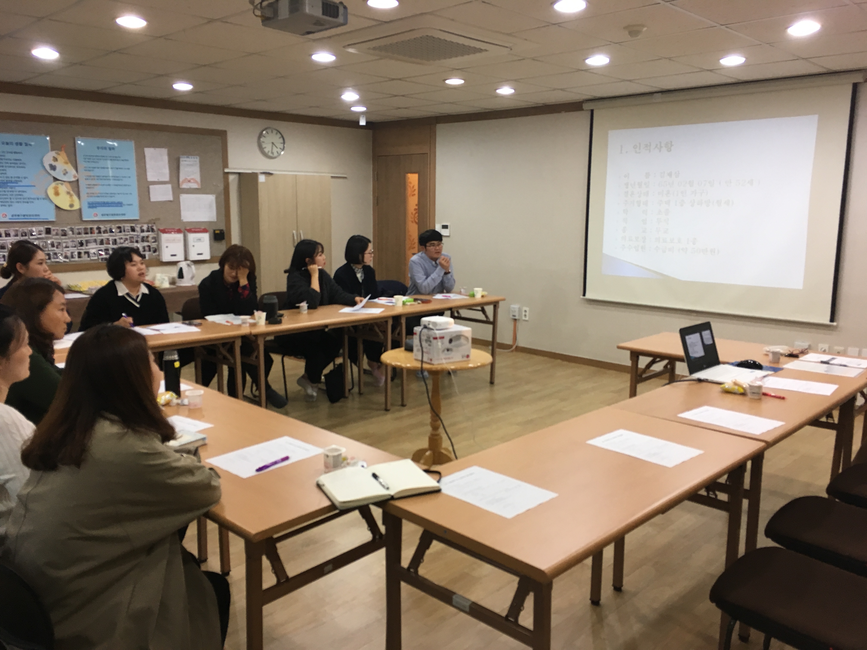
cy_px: 325
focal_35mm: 29
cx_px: 434
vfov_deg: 48.2
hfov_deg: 61.7
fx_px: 726
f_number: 2.2
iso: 64
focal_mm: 4.15
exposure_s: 1/30
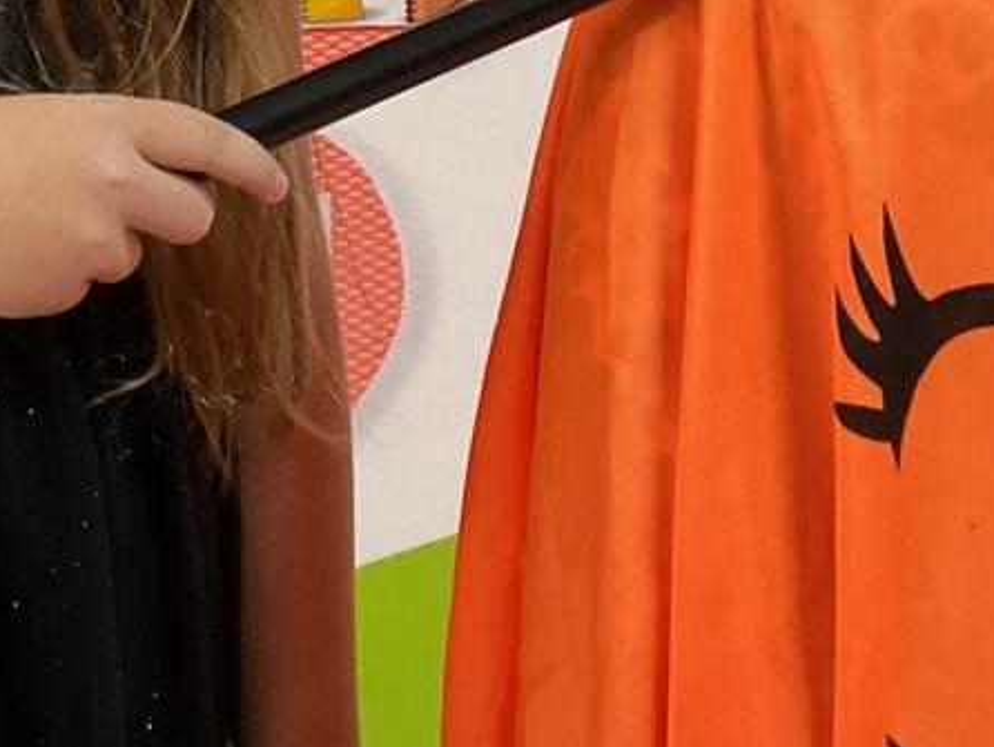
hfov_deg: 22.5
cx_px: 412
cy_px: -274
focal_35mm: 87
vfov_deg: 16.0
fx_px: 2500
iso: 200
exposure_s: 1/33
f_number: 1.8
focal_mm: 3
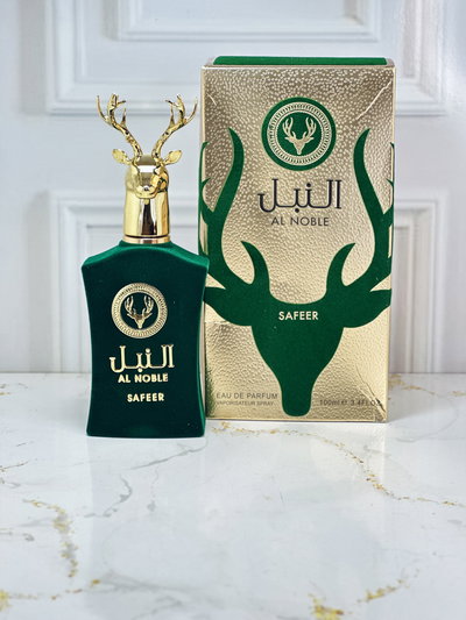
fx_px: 1382
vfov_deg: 25.3
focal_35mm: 77
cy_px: 310
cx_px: 233
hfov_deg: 19.1
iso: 125
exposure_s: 1/50
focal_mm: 9
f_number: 2.8
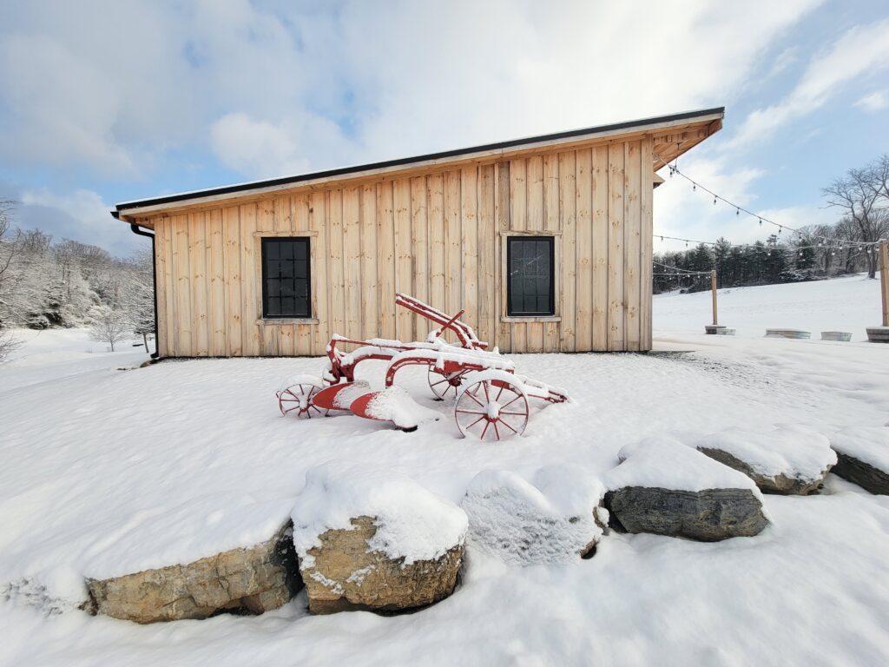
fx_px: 334
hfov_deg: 106.2
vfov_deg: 89.9
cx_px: 444
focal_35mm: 13
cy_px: 334
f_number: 2.2
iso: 50
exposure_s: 1/1262
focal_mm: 2.2
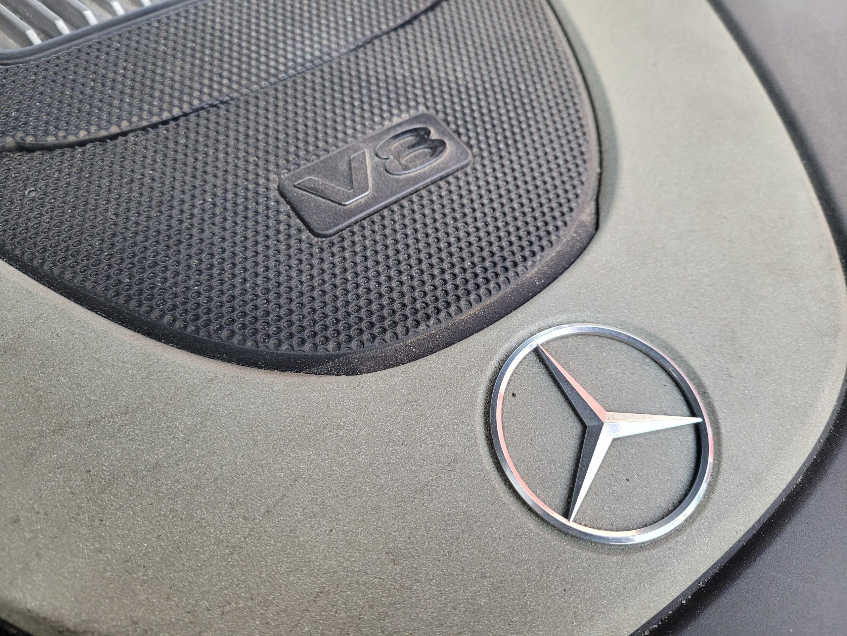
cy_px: 318
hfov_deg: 67.3
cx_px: 424
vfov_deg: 53.1
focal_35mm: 26
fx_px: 636
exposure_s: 1/50
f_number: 1.8
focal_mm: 5.4
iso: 160
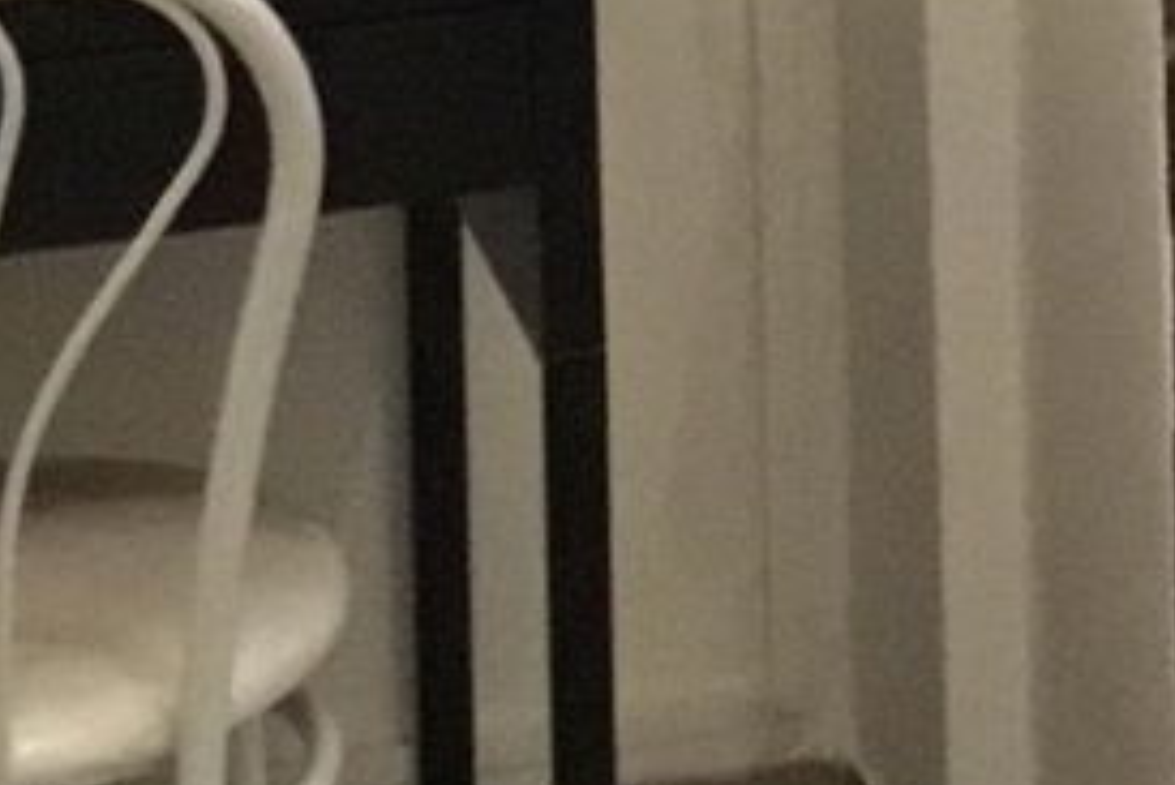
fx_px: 6139
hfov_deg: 10.3
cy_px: -832
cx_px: 2153
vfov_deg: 7.0
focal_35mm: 188
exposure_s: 1/17
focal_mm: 3.3
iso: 320
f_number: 2.4
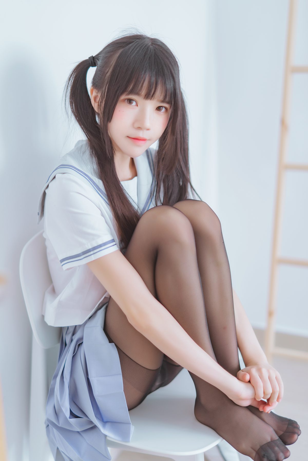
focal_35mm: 50
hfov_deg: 27.0
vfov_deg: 39.6
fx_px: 641
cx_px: 154
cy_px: 230
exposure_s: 1/100
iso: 125
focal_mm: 50
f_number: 1.4
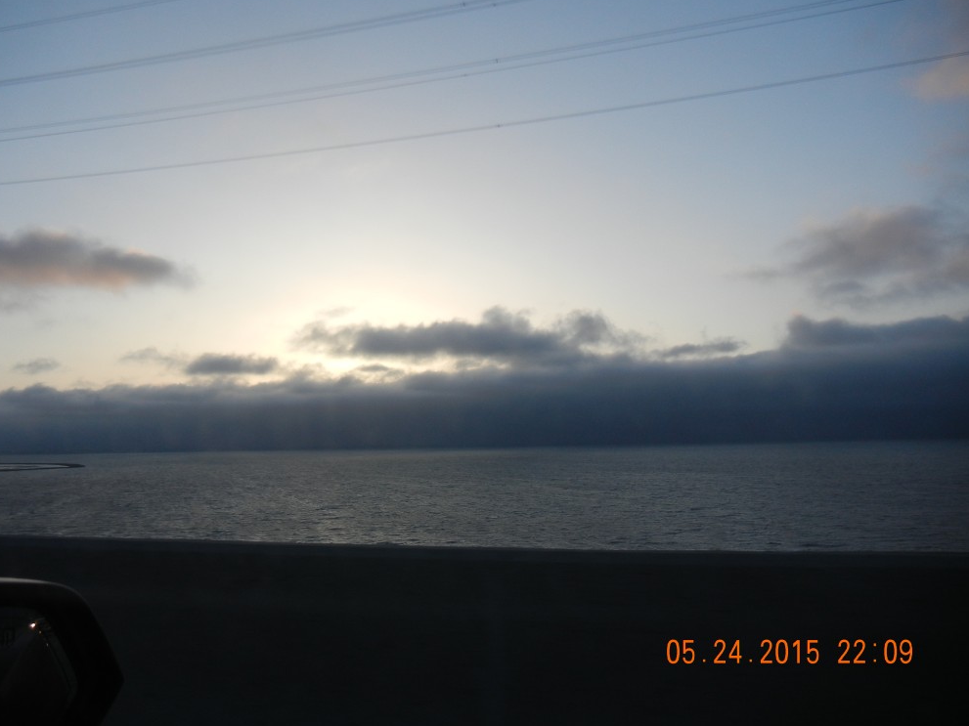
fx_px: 868
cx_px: 473
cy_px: 355
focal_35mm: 31
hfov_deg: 58.4
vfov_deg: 45.4
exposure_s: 1/594
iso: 160
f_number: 3.5
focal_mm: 5.4
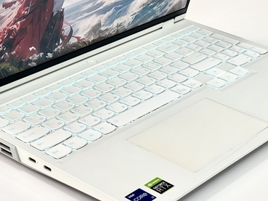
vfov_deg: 14.1
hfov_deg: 18.9
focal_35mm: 104
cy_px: 30
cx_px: 115
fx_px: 805
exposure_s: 1/162
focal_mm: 6.76
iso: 64
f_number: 1.78
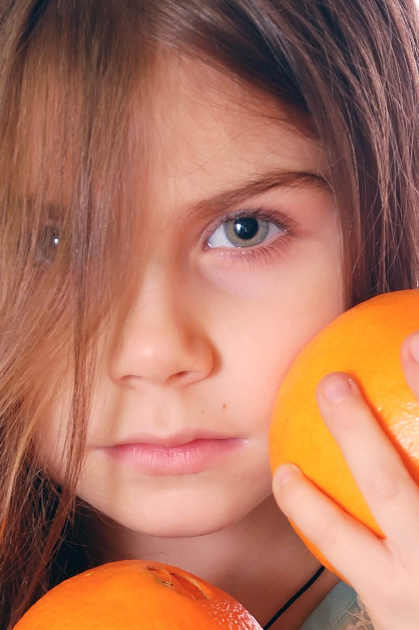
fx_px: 3214
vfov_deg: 11.2
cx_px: 123
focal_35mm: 184
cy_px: 385
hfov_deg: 7.5
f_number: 7.1
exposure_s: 1/125
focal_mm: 85
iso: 200
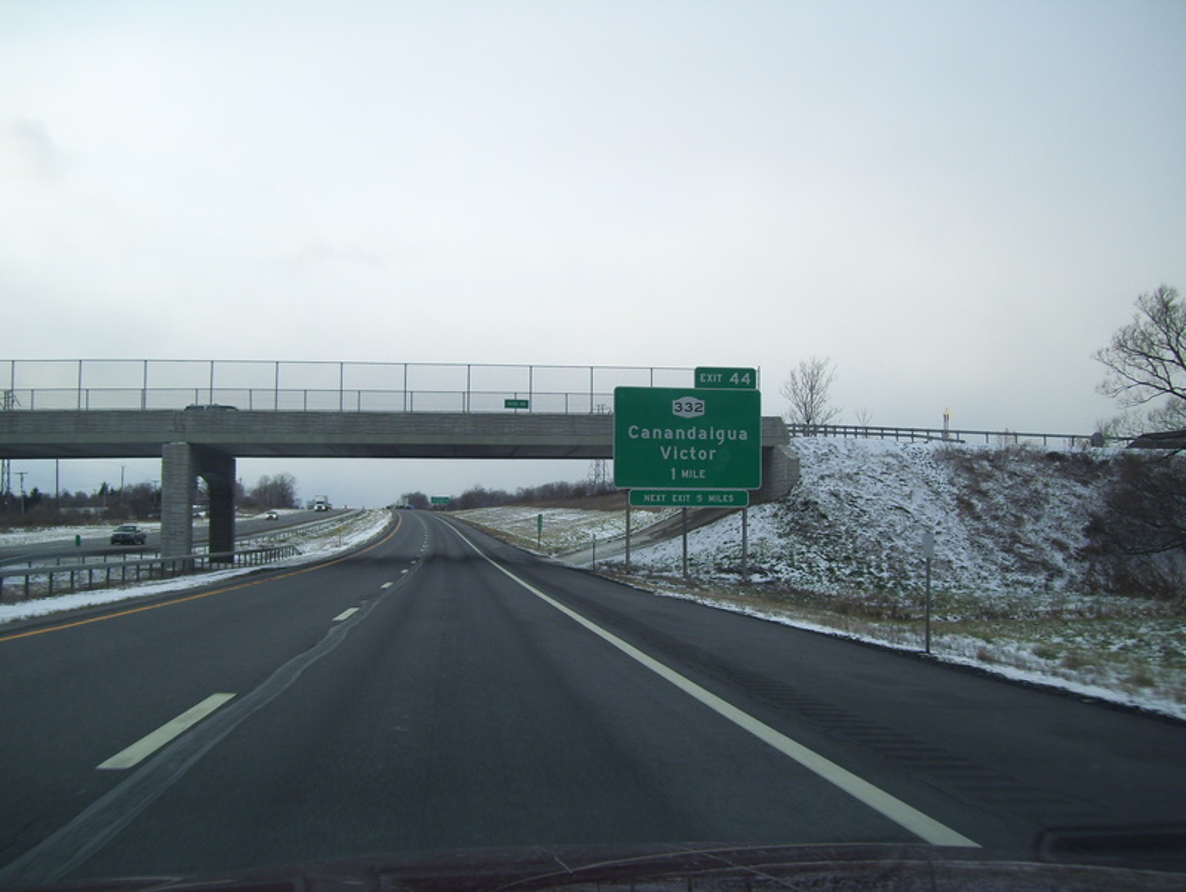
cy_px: 446
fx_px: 1235
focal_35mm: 36
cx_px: 593
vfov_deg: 39.7
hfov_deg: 51.3
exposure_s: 1/640
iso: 80
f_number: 2.7
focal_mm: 6
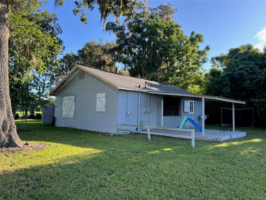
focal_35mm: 26
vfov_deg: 53.1
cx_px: 133
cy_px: 100
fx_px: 200
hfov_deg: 67.3
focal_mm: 5.7
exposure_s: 1/654
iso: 50
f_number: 1.5
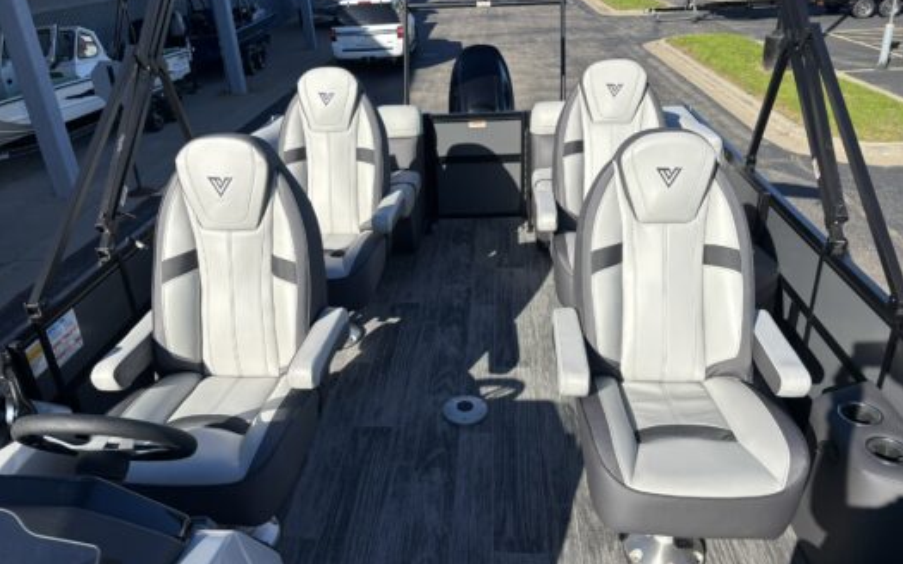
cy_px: 289
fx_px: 689
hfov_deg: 66.5
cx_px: 457
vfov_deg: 44.5
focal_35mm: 28
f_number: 1.6
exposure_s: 1/3311
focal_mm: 5.96
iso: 50
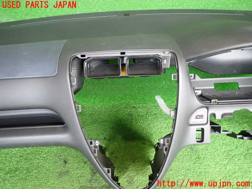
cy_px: 94
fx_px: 182
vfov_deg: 54.9
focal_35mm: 25
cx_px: 126
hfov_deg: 69.4
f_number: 2
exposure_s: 1/30
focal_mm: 4.5
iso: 320
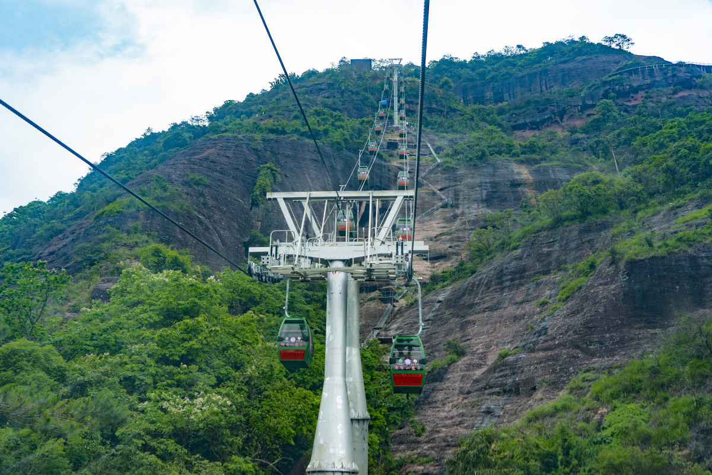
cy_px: 238
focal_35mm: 34
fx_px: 672
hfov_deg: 55.8
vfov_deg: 38.9
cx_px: 356
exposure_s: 1/160
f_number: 4
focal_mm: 34
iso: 100
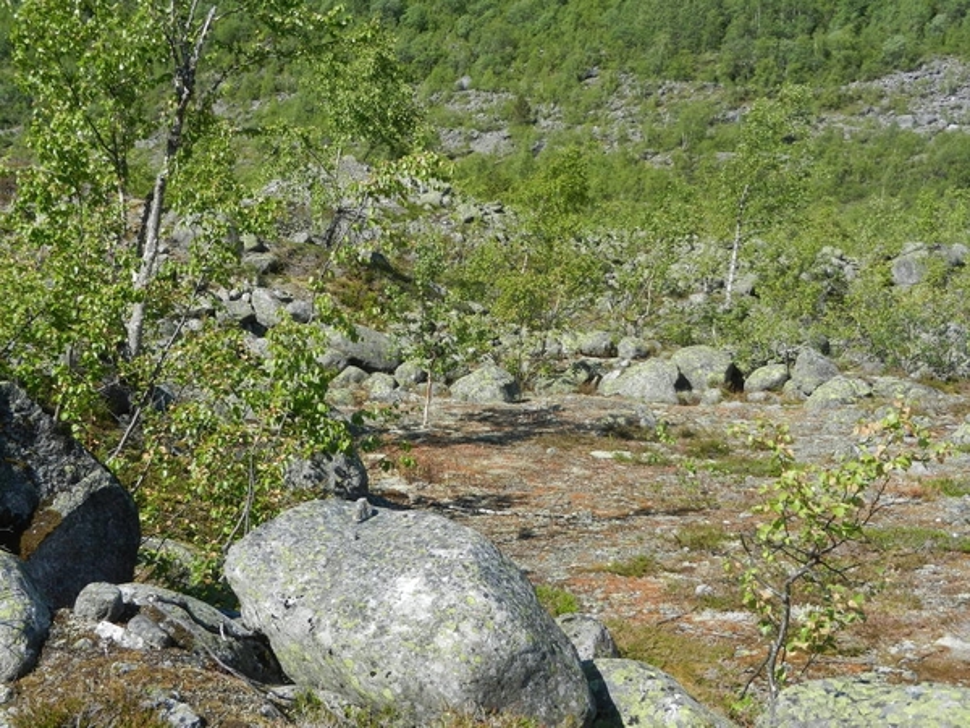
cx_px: 485
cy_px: 364
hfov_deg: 36.2
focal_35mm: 53
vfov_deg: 27.5
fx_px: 1485
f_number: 4.4
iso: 160
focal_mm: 9.4
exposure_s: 1/800
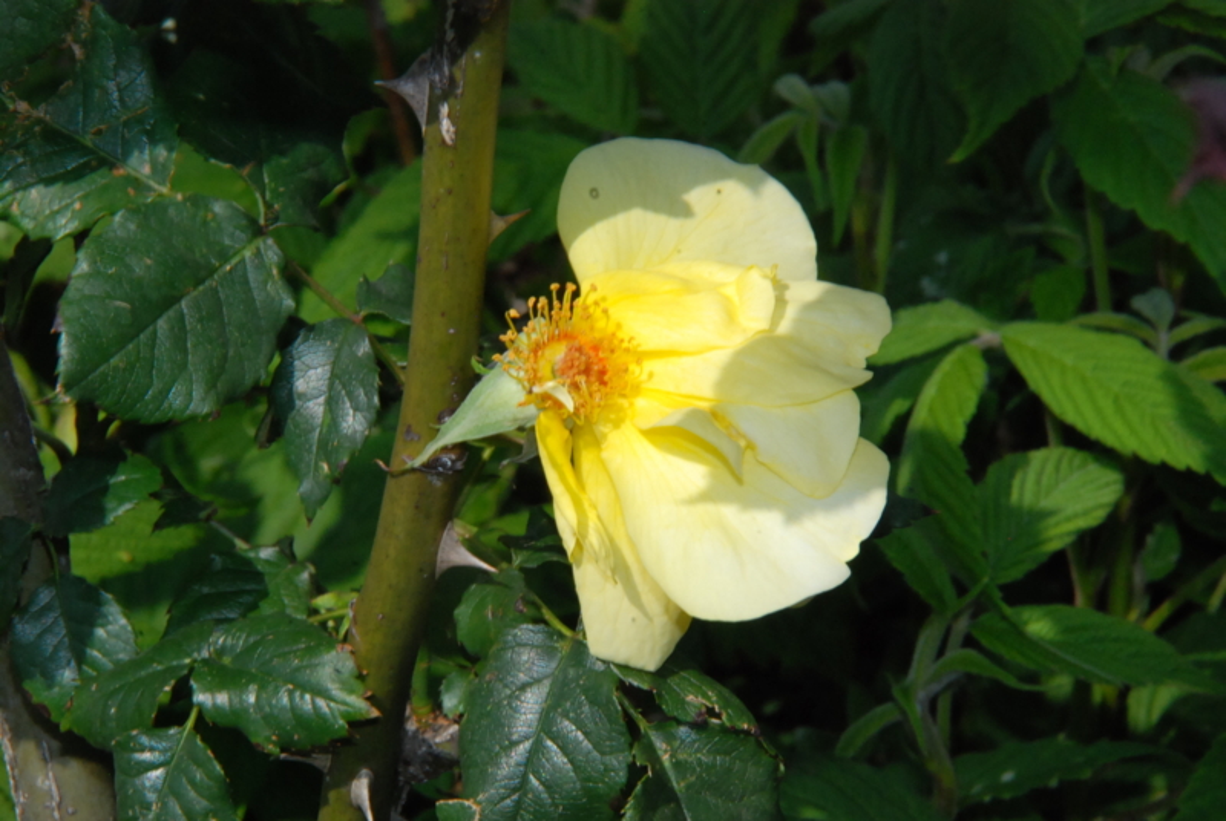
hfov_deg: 4.9
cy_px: 410
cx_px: 613
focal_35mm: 420
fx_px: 14324
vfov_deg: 3.3
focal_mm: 280
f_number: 32
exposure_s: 1/200
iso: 800
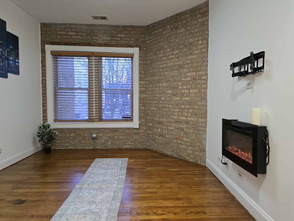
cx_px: 152
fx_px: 204
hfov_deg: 71.6
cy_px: 107
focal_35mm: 24
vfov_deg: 56.8
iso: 1000
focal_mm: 6.3
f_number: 1.7
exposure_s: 1/120
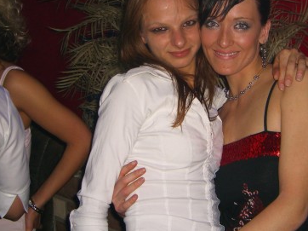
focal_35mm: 63
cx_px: 183
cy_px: 72
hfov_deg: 30.7
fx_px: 560
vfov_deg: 23.1
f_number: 2.8
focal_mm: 7.9
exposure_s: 1/60
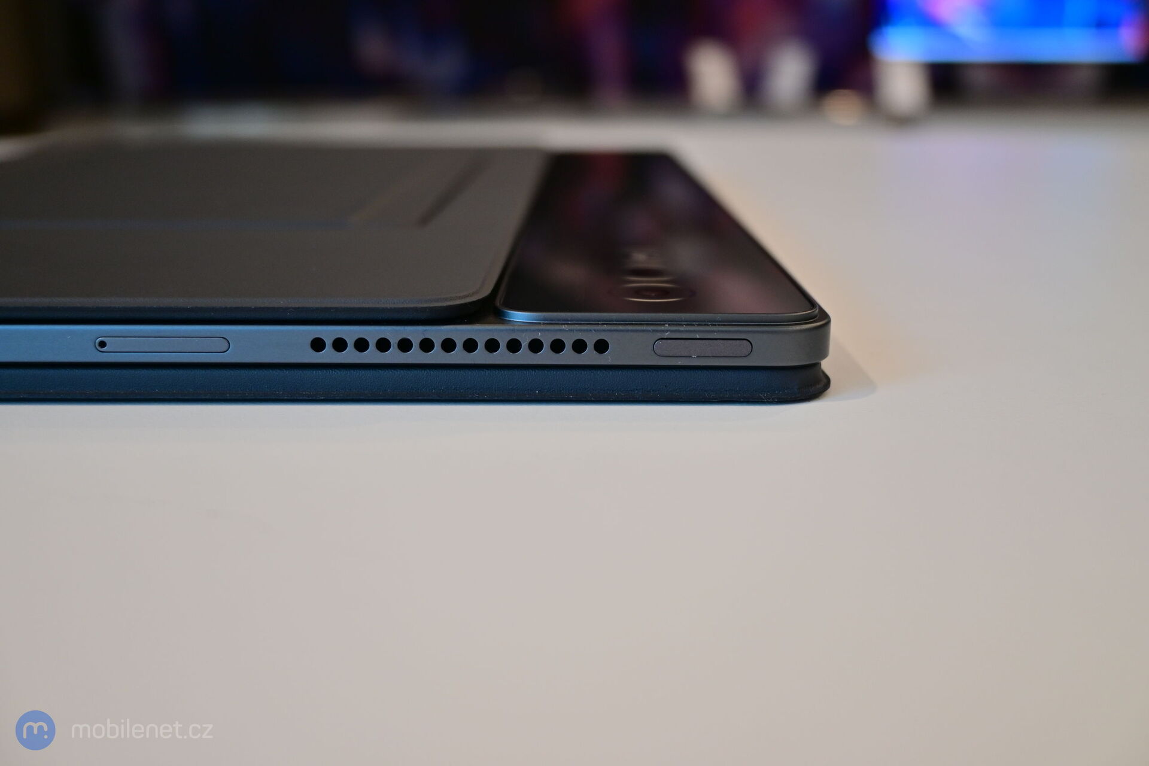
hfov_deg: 53.1
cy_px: 383
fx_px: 1149
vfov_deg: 36.9
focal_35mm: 36
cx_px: 574
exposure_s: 1/40
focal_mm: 24
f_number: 4.2
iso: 280
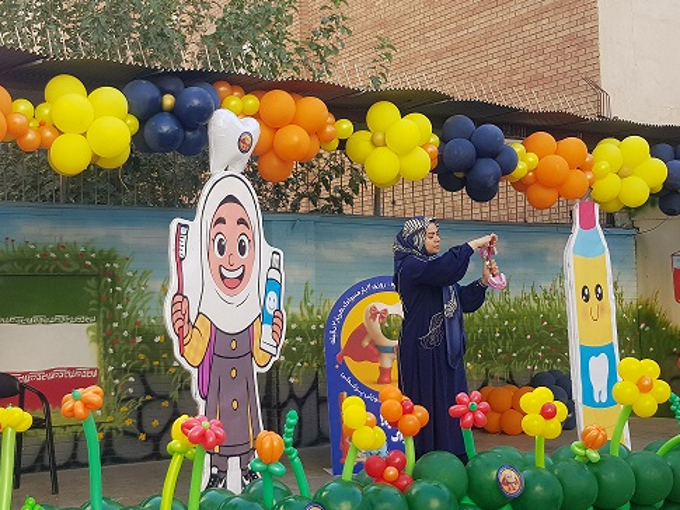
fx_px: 531
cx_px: 342
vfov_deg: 51.4
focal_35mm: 27
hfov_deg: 65.3
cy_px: 263
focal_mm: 4.2
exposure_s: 1/357
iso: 40
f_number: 1.7
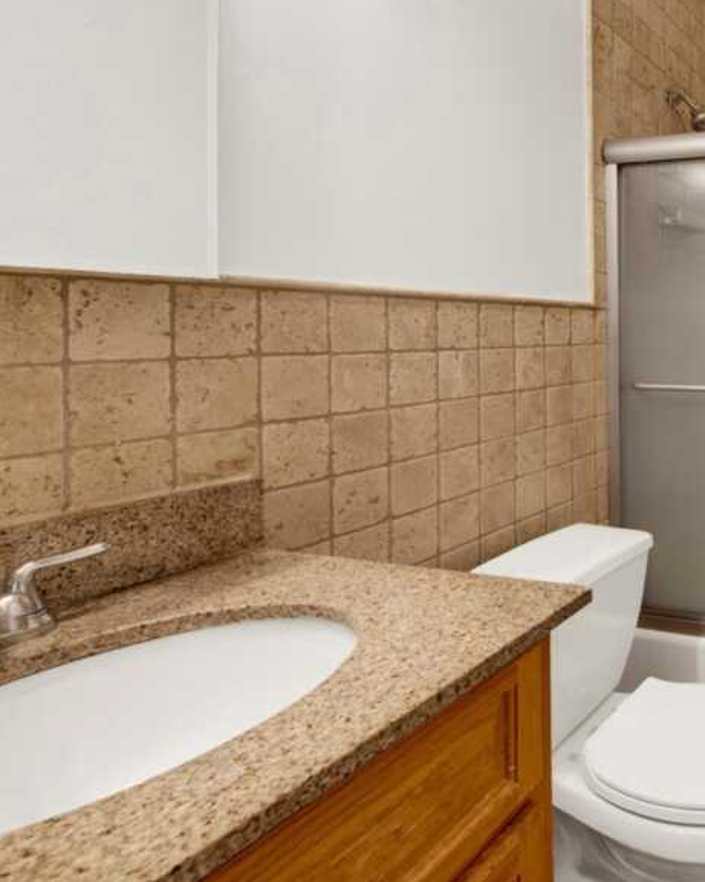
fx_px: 522
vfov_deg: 80.3
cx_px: 684
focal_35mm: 20
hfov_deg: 55.0
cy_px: 406
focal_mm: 8
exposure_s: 1/1.67
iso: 100
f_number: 8
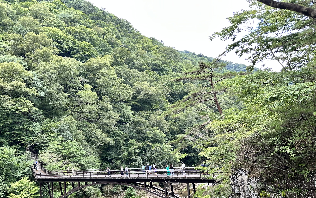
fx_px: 284
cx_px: 127
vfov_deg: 37.3
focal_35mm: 33
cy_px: 150
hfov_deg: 57.7
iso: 64
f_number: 1.78
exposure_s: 1/220
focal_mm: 6.86
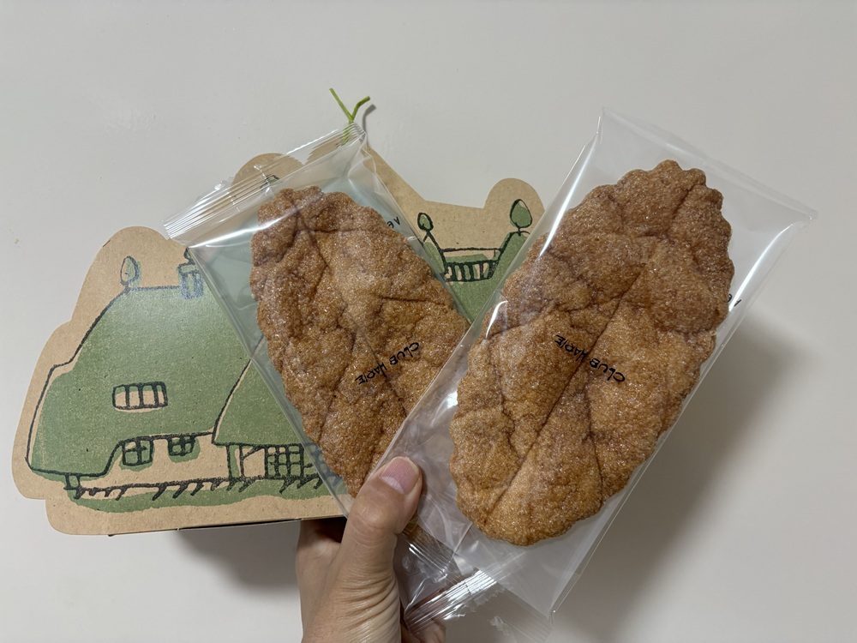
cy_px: 322
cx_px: 428
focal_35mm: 26
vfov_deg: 53.1
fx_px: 644
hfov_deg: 67.3
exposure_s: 1/50
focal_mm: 5.96
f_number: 1.6
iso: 160
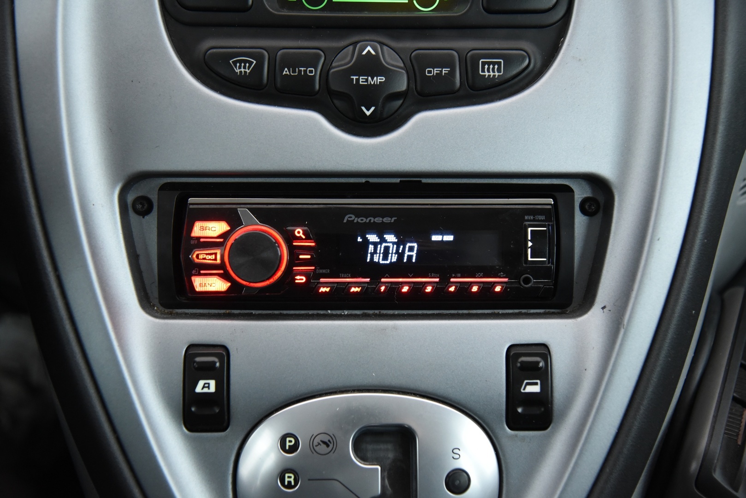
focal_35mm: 48
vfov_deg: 28.1
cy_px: 249
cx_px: 373
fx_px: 995
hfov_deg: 41.1
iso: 4000
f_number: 4
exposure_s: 1/20
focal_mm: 48
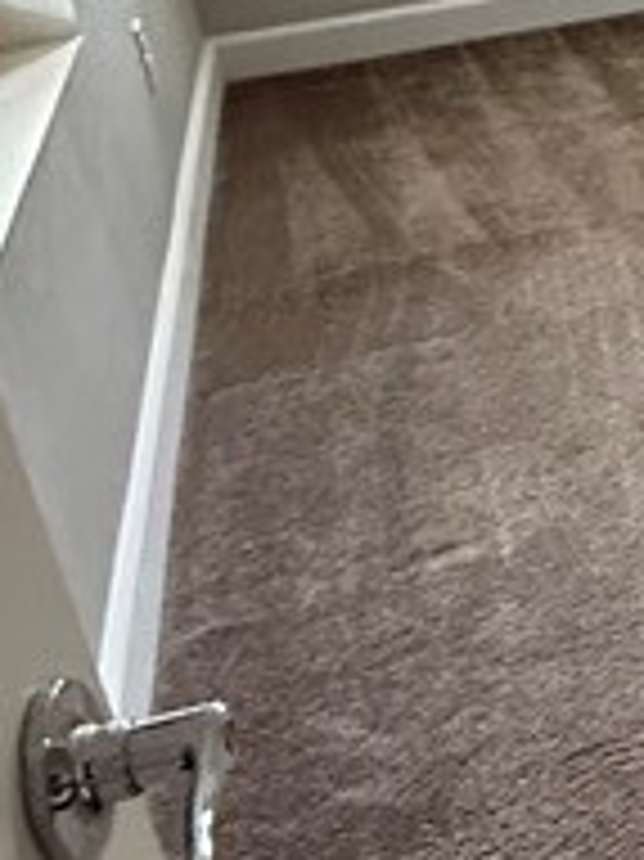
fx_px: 1862
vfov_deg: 25.3
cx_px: 1473
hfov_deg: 14.3
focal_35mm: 75
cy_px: 108
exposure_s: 1/60
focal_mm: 2.22
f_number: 2.2
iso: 640
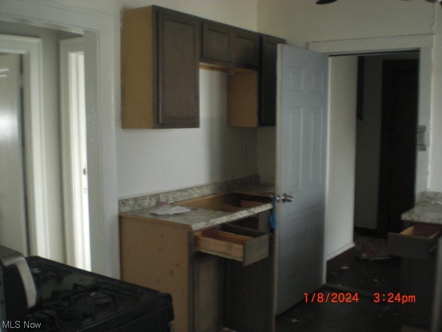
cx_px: 221
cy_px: 166
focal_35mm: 38
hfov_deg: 49.0
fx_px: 485
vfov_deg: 37.7
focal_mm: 6.3
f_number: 3.1
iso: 200
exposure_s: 1/10
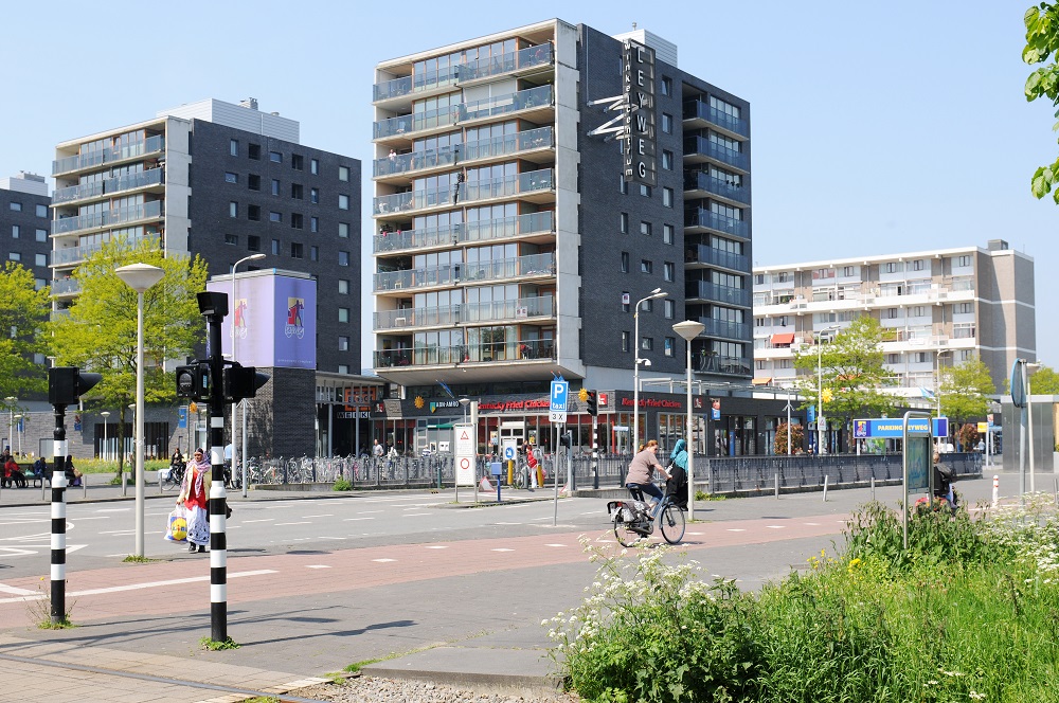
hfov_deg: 46.5
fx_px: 1234
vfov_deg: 31.8
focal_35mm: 42
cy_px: 352
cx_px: 530
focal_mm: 28
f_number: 5.6
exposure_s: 1/640
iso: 200
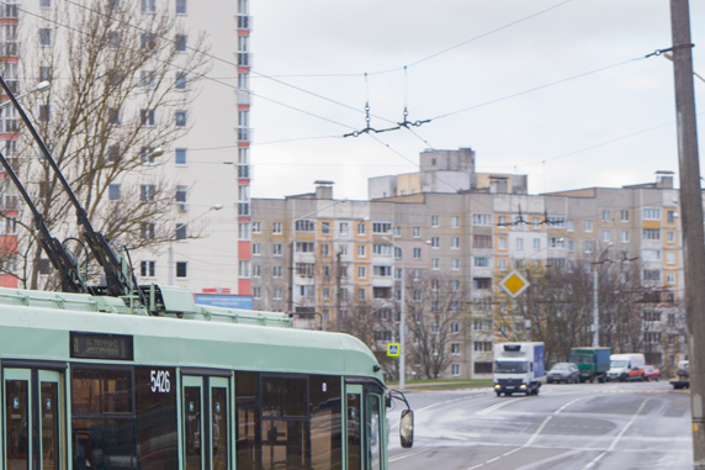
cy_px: 279
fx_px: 3388
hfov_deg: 11.8
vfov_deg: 7.9
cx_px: 85
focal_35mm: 173
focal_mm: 55
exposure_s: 1/160
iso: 100
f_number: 6.3
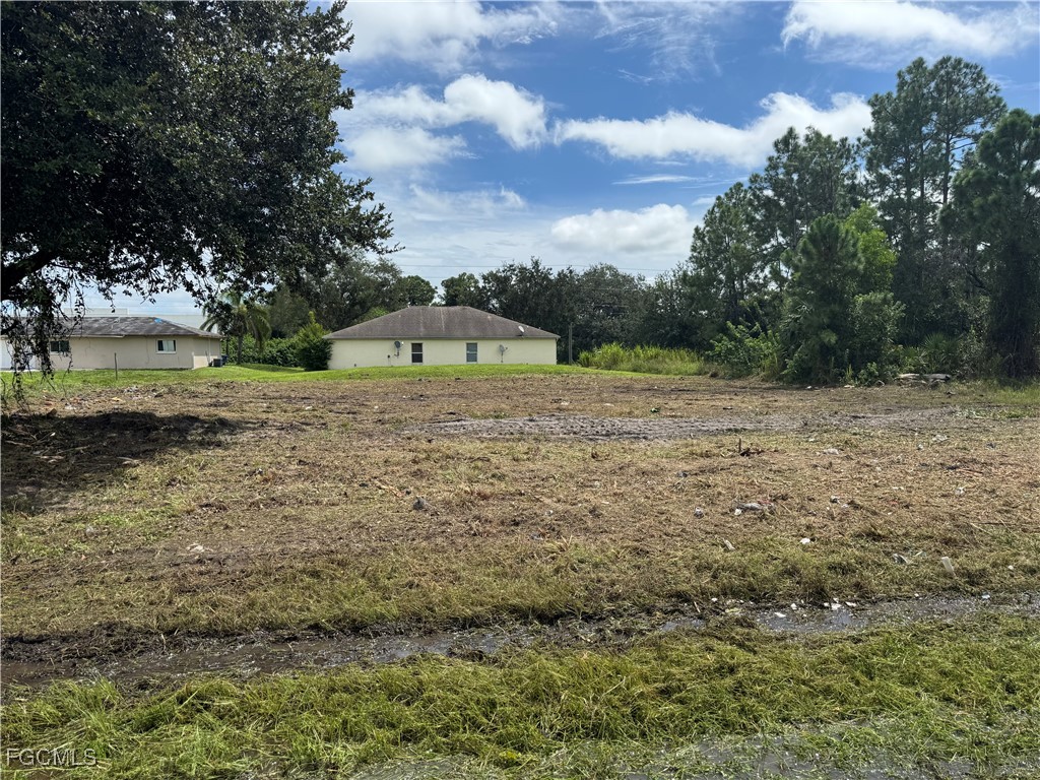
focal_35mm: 24
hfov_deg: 71.6
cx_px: 520
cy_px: 390
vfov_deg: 56.8
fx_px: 721
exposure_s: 1/5814
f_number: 1.78
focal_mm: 6.76
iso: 80
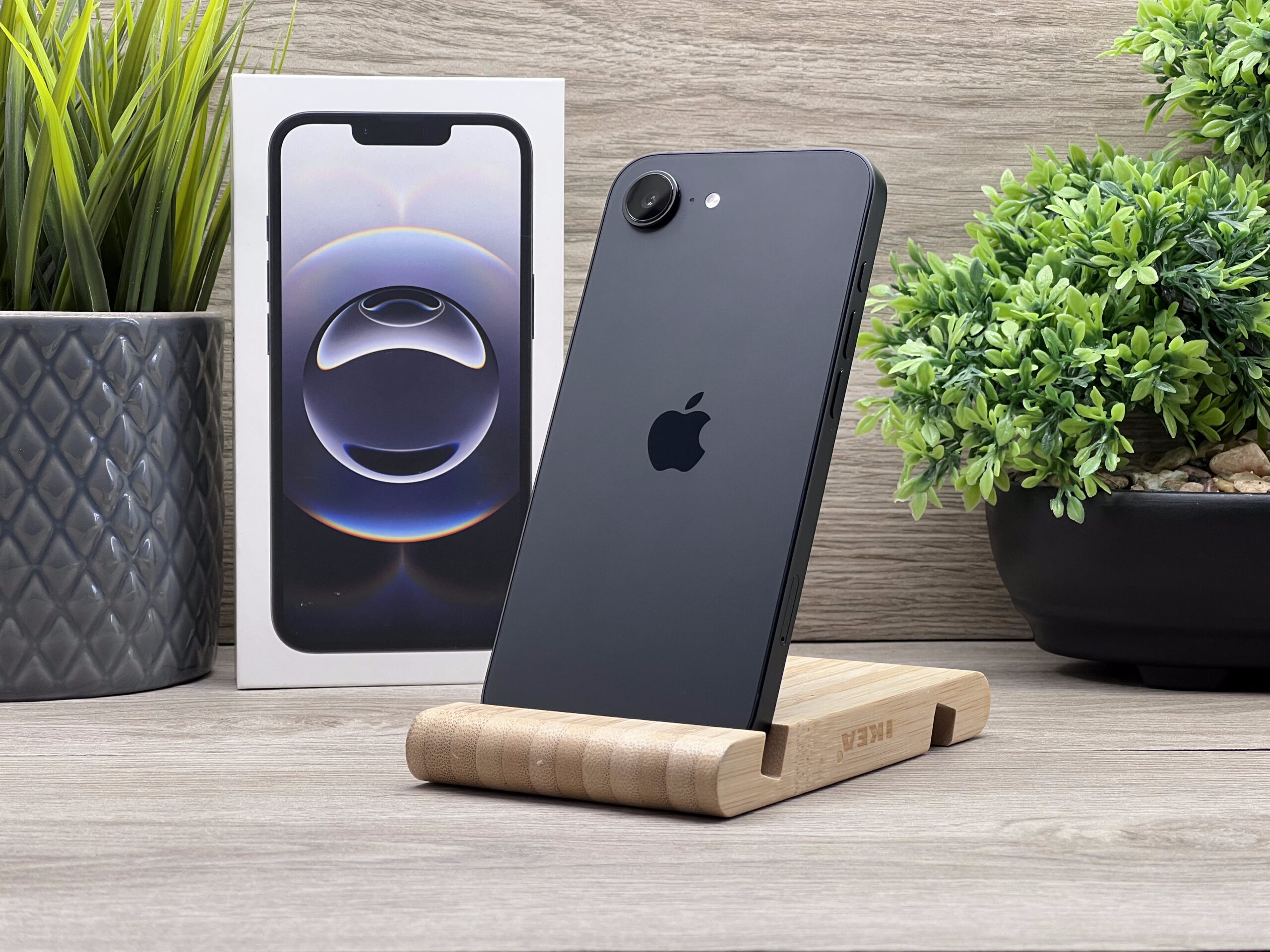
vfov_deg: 19.1
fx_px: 2825
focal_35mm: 77
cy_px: 476
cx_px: 635
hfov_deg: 25.3
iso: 100
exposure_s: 1/100
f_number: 2.8
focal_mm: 9
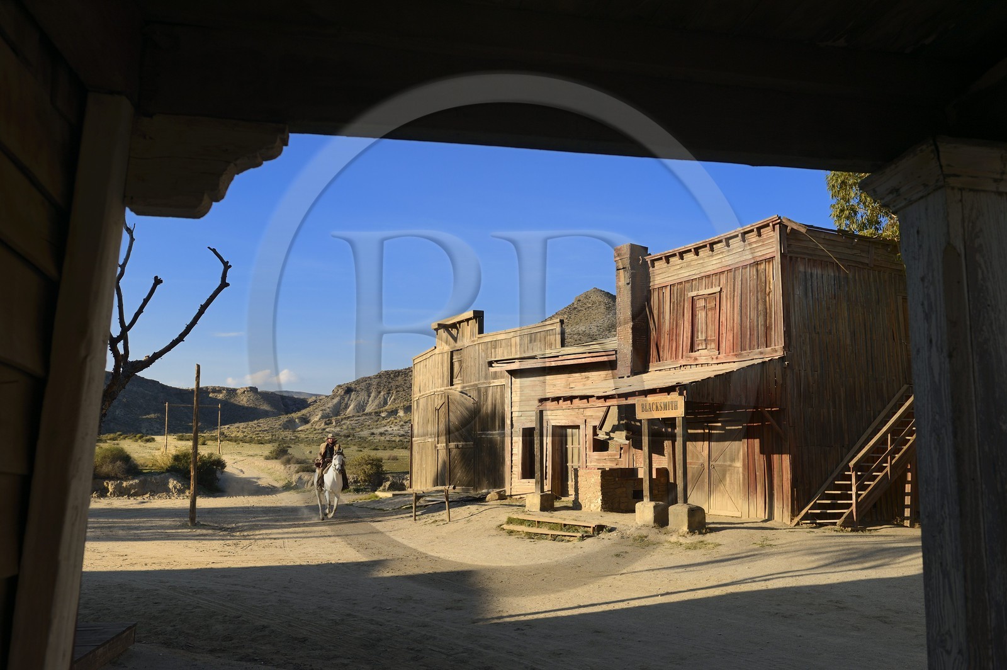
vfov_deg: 42.3
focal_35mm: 31
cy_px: 335
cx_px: 504
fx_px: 866
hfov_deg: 60.3
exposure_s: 1/640
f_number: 6.3
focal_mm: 31
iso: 200
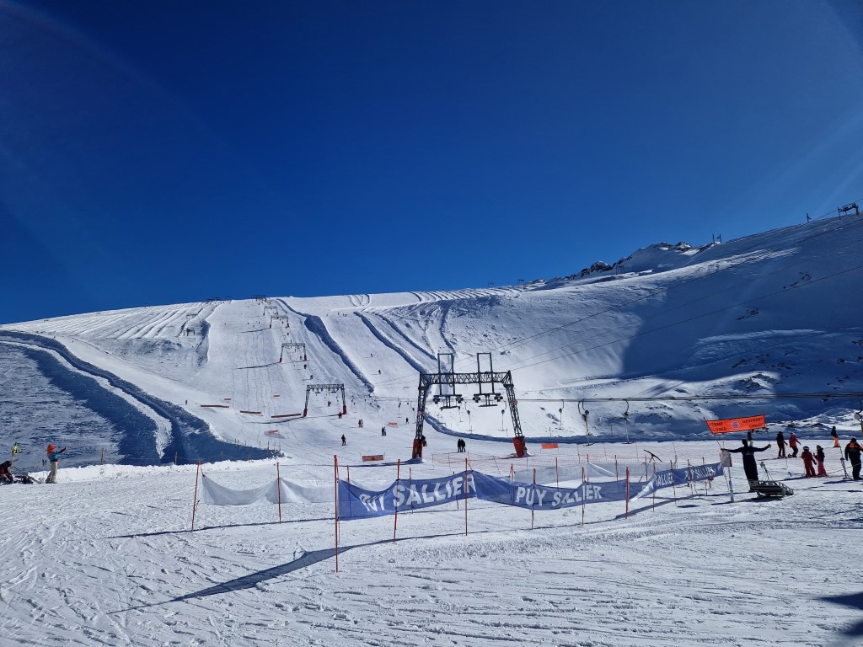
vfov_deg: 58.9
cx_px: 432
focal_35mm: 23
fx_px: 573
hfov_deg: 73.9
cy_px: 324
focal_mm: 5.4
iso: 50
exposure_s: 1/6384
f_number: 1.8
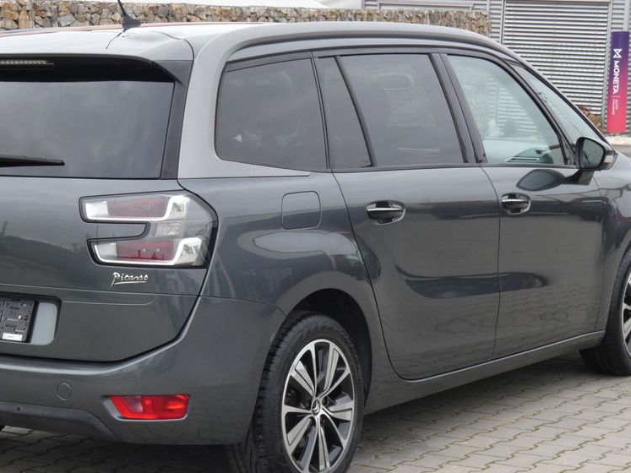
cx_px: 249
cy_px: 264
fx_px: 1750
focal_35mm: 96
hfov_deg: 20.4
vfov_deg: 15.4
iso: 100
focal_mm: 12.5
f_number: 5.6
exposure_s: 1/80
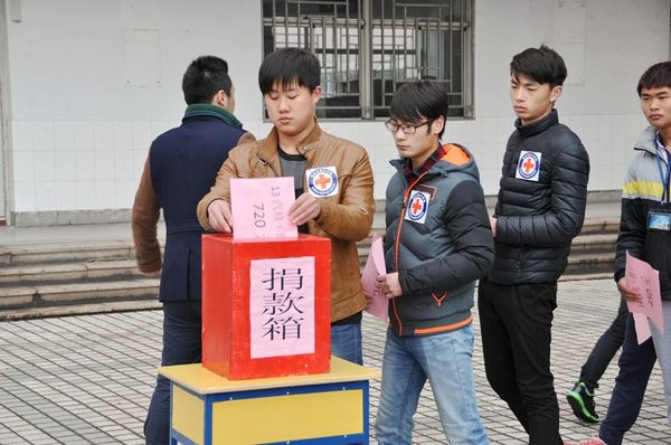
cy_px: 222
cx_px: 336
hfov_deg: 26.0
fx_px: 1451
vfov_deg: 17.4
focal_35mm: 78
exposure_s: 1/160
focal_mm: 52
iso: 200
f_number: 6.3
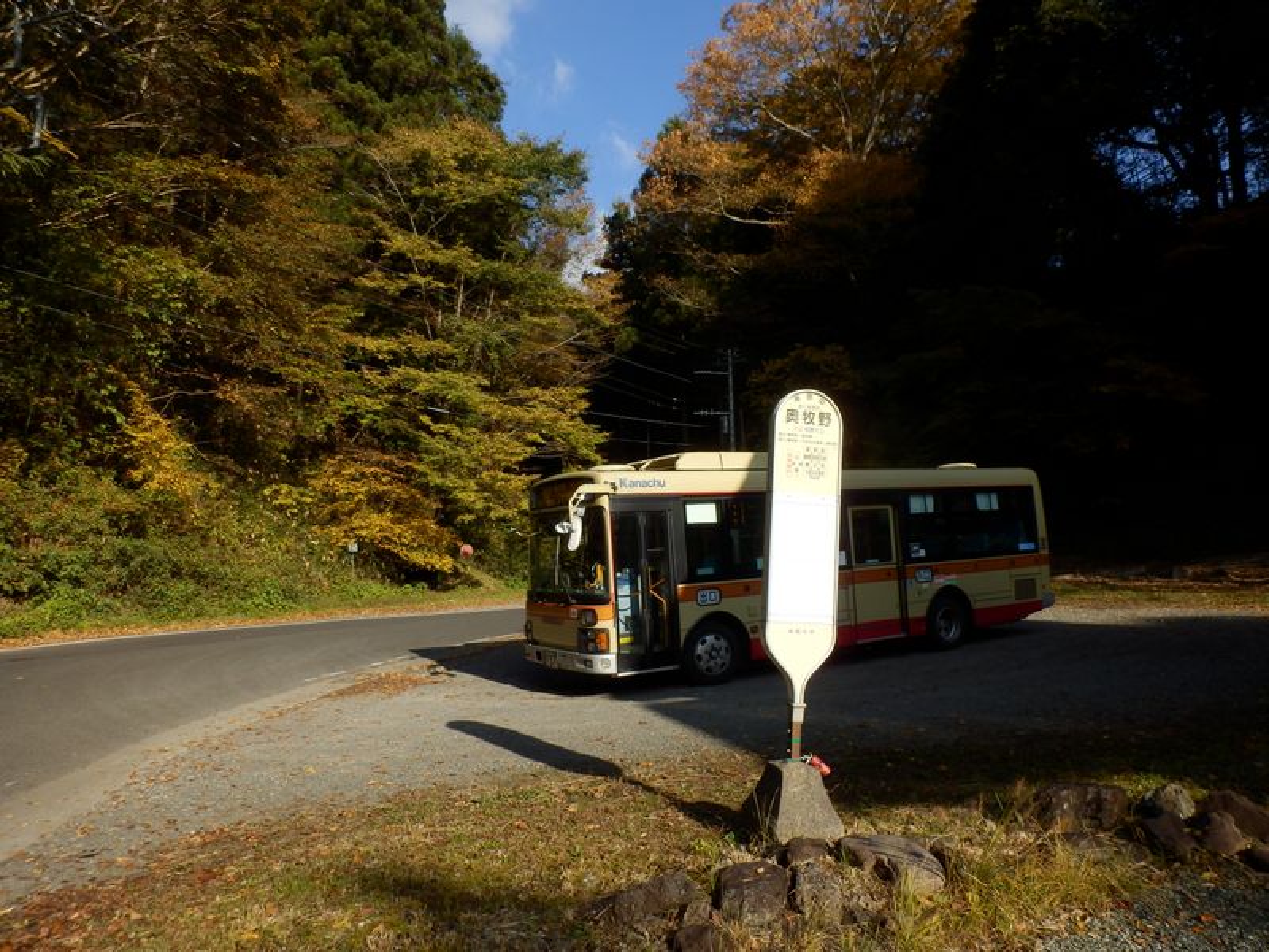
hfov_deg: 71.6
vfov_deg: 56.8
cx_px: 634
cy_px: 476
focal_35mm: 24
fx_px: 880
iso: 80
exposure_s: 1/125
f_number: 7.9
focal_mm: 4.2
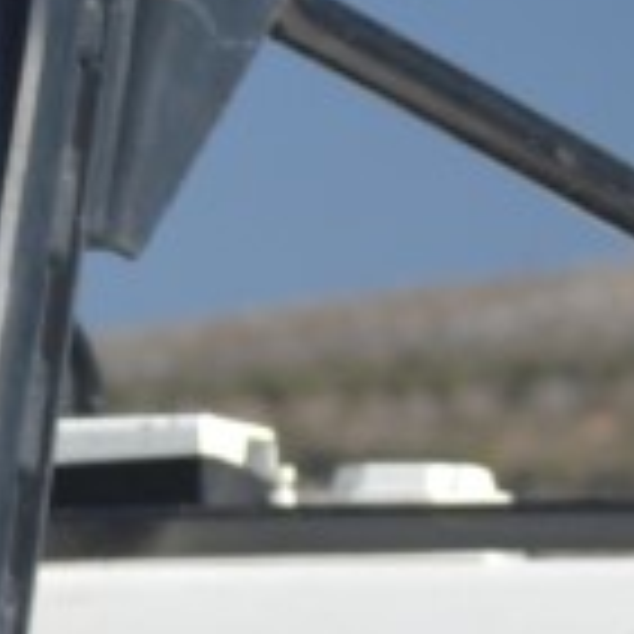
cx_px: -605
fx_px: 11925
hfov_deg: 3.0
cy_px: 1511
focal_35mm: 575
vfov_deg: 3.0
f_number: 7.1
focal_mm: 55
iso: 100
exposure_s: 1/200
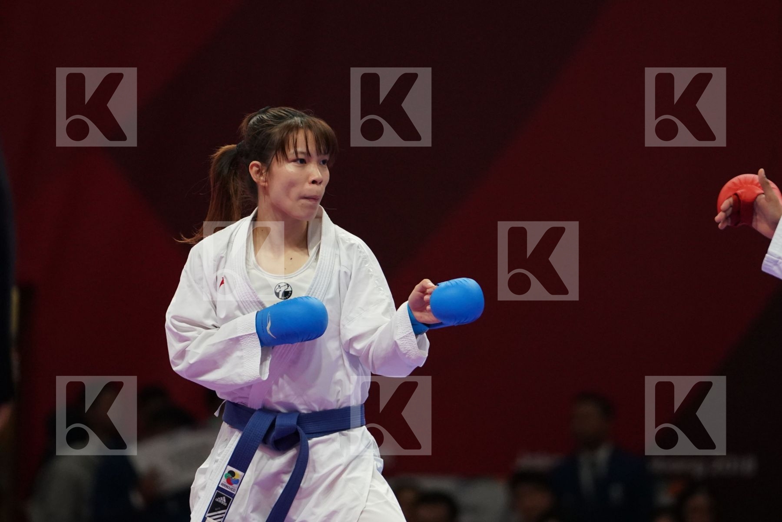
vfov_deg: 3.4
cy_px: 261
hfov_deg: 5.1
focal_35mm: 408
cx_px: 391
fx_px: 8862
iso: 3200
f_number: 4
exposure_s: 1/1000
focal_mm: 272
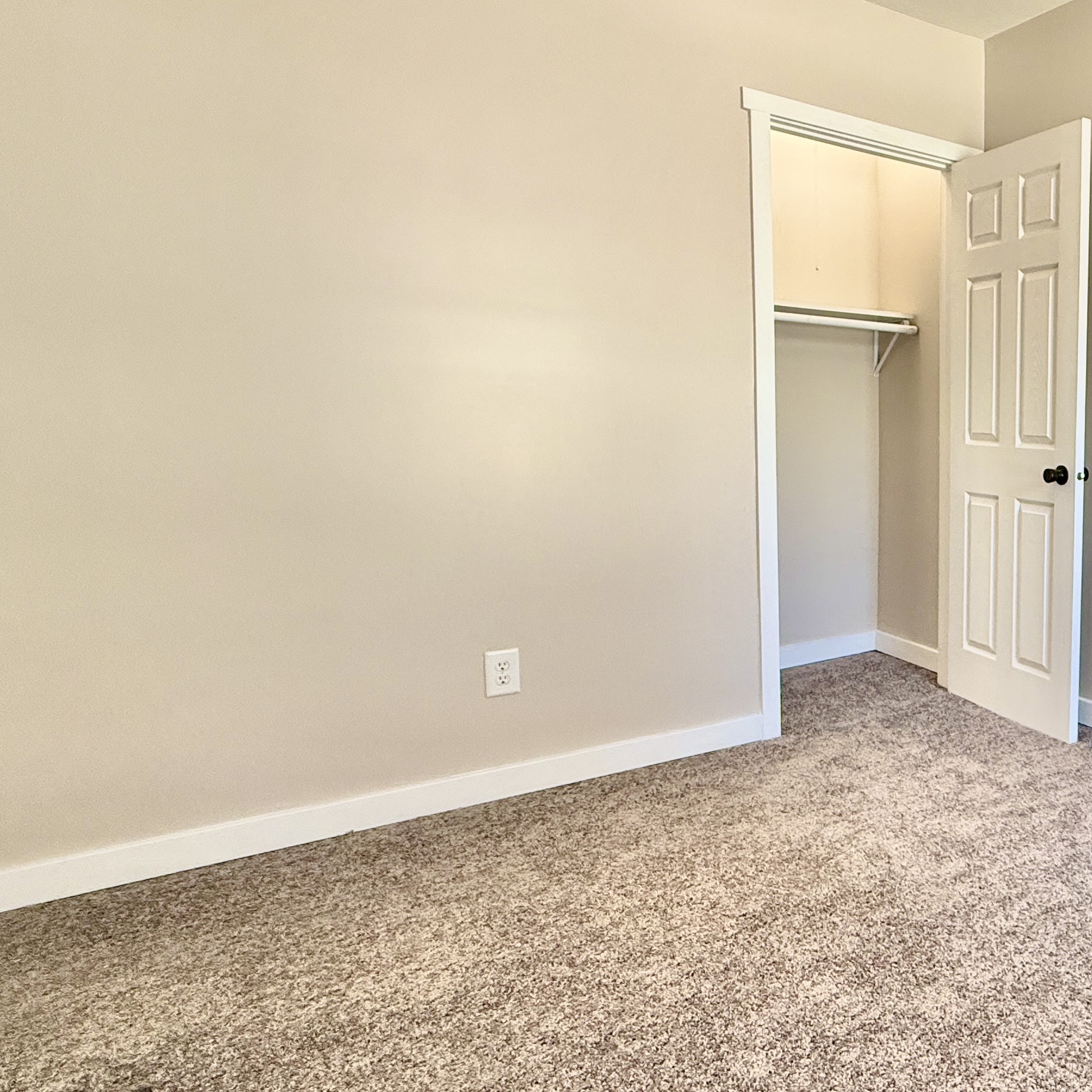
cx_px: 1084
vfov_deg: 59.1
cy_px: 529
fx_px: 964
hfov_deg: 48.8
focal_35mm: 27
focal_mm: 2.22
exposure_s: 1/120
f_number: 2.2
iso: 250
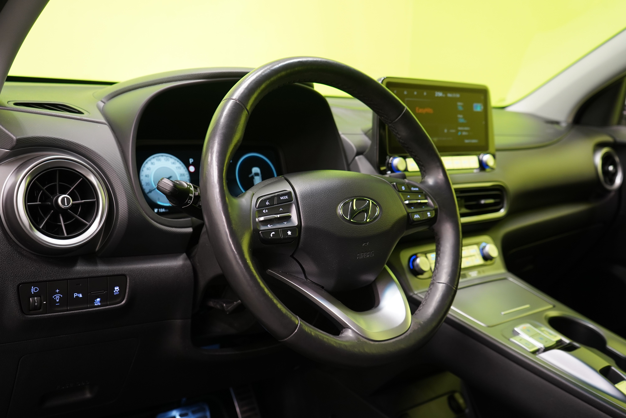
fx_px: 591
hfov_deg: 55.8
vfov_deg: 38.9
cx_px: 313
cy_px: 209
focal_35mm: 34
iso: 1250
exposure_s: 1/20
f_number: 5.6
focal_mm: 34
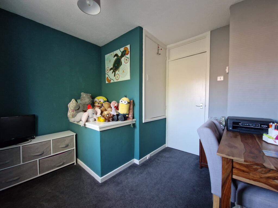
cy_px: 104
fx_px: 104
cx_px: 139
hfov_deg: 106.2
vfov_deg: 89.9
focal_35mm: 13
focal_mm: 2.2
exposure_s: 1/33
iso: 320
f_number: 2.2
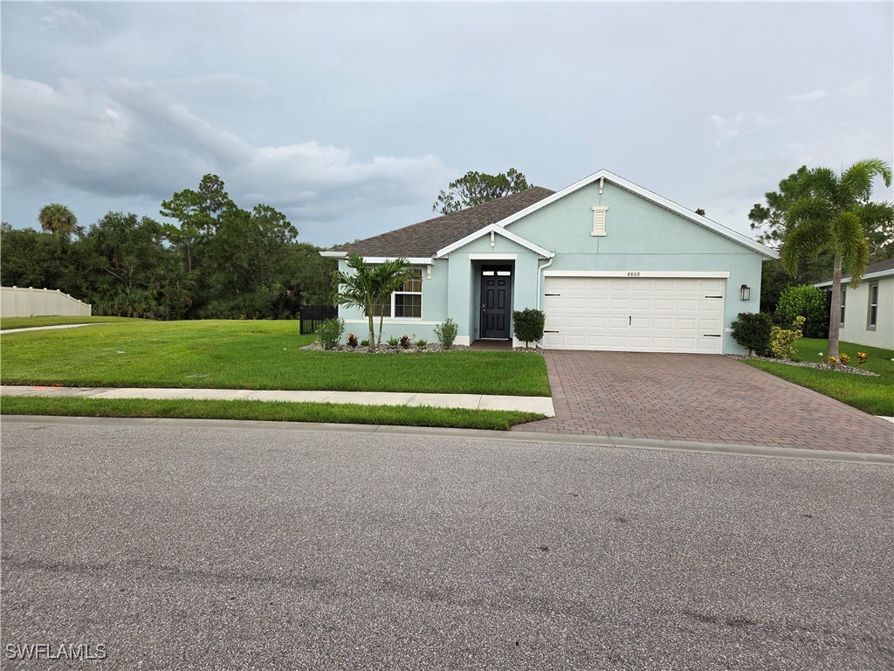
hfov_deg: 73.9
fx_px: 594
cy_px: 336
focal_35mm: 23
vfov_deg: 58.9
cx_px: 447
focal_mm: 5.4
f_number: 1.8
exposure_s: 1/180
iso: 40
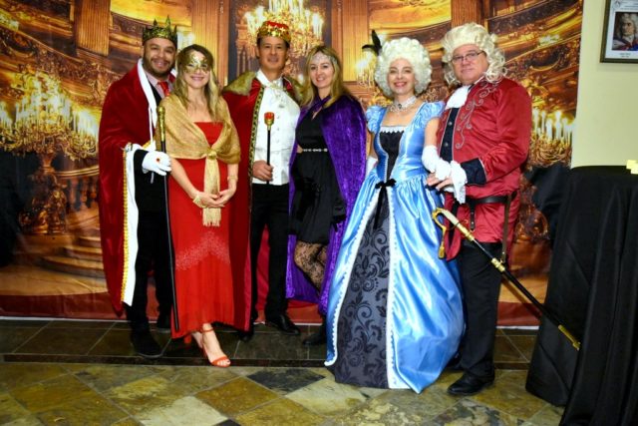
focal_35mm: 32
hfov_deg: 58.7
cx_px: 319
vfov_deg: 41.1
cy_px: 213
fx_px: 567
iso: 1600
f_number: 6.3
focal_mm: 32
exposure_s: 1/60
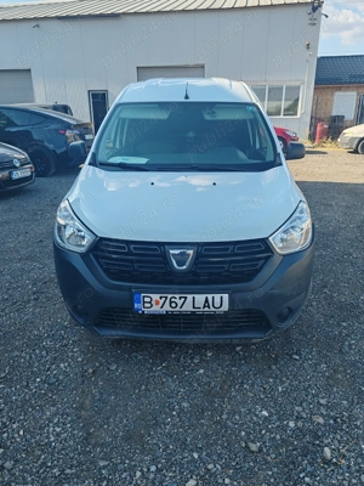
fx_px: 379
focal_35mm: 27
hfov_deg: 51.4
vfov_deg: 65.3
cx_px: 182
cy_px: 243
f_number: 1.9
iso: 50
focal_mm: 6.12
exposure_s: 1/390
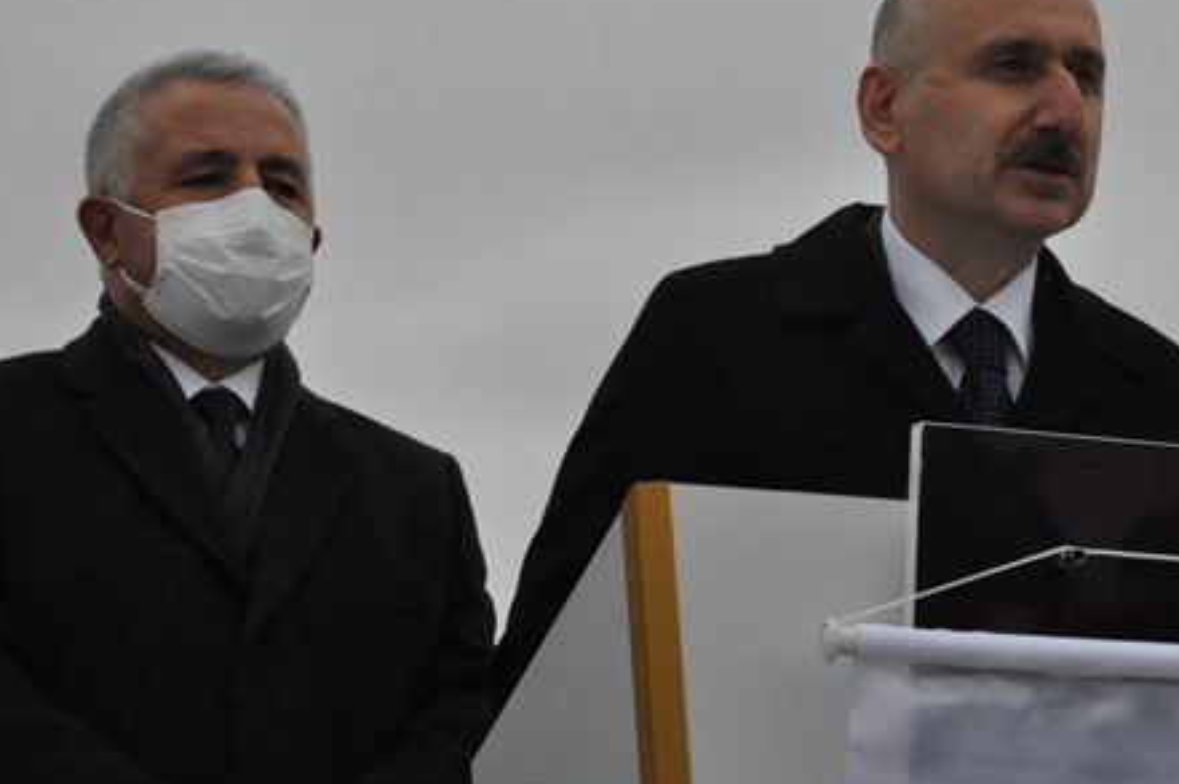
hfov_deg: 17.8
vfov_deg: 11.9
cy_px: 281
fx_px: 3762
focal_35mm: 115
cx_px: 794
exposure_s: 1/250
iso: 1600
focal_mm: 52
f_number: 16
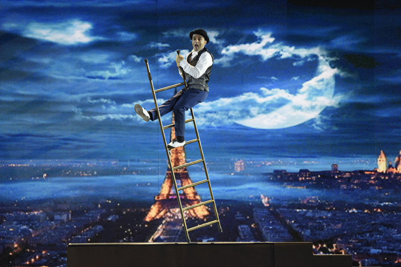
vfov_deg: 5.5
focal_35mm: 250
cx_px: 200
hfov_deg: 8.2
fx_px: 2785
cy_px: 134
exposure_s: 1/320
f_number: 3.5
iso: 4000
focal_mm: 250
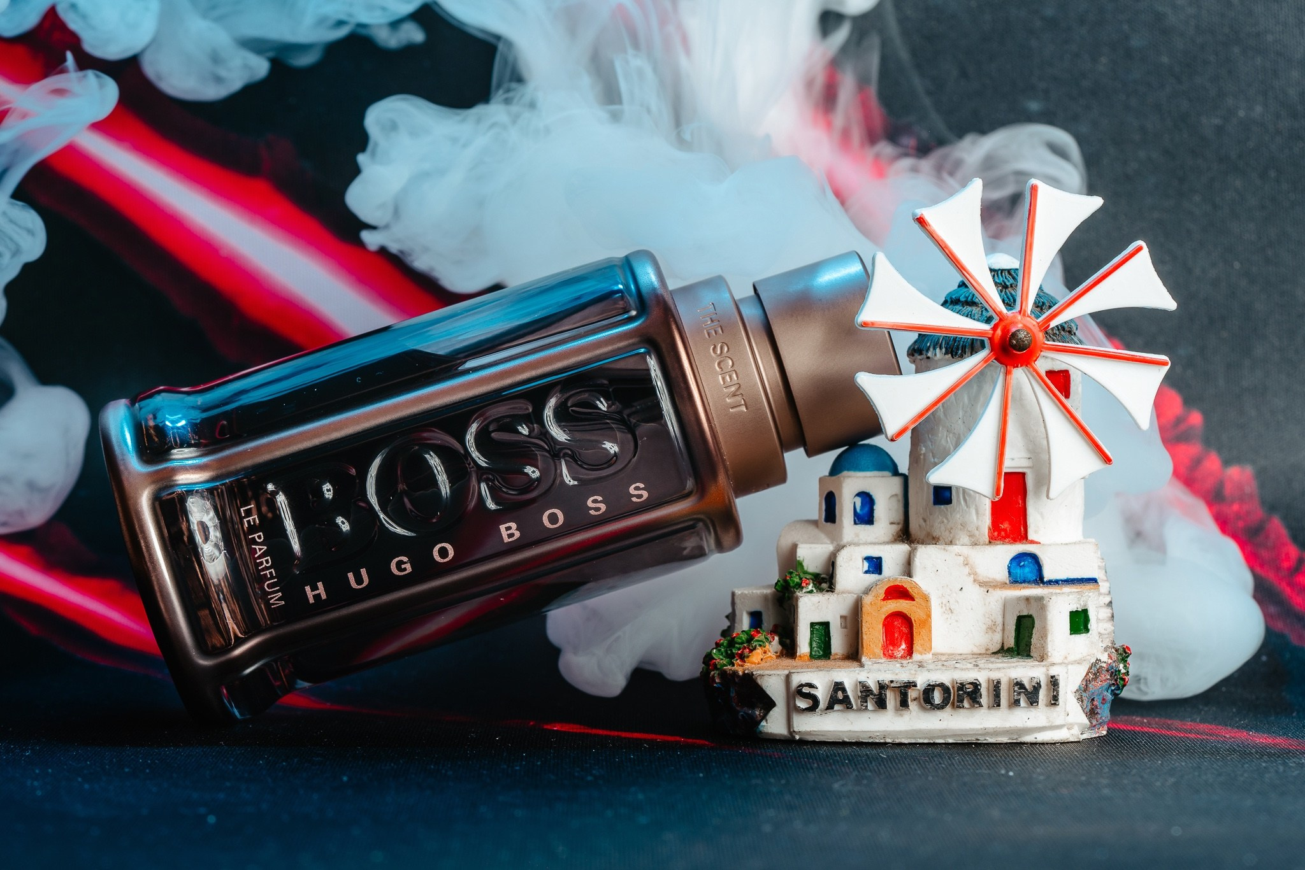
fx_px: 3263
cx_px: 652
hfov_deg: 22.6
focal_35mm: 90
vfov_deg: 15.2
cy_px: 435
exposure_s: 1/2
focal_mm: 90
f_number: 11
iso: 100
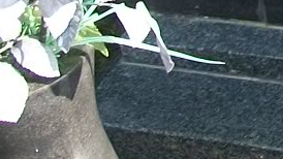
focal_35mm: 183
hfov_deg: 11.0
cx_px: 514
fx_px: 1373
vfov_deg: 6.2
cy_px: -285
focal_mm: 6
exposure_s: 1/125
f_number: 2.7
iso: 80
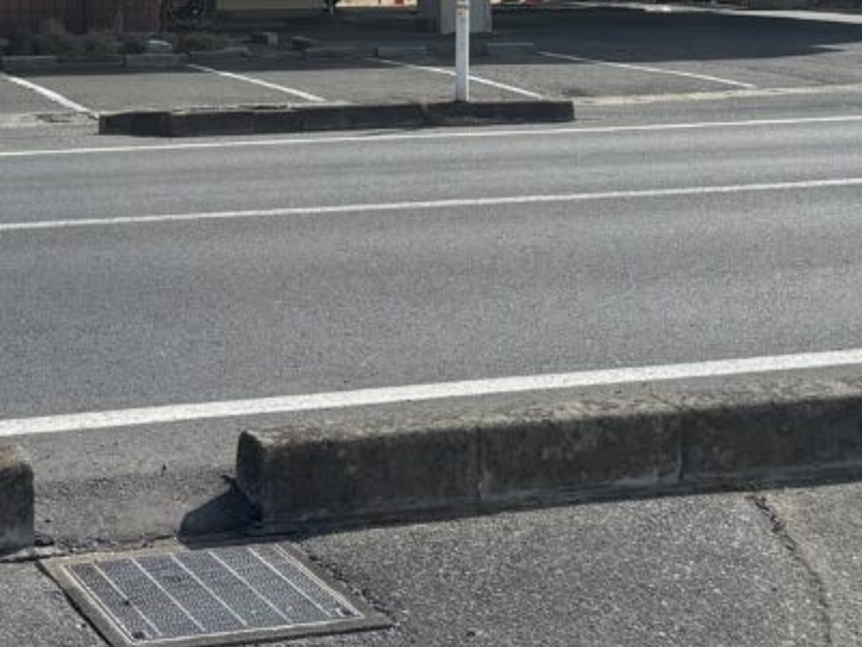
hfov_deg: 23.0
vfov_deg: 16.5
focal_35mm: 83
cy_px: -260
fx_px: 2067
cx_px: 86
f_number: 1.6
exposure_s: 1/4854
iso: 50
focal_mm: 5.96
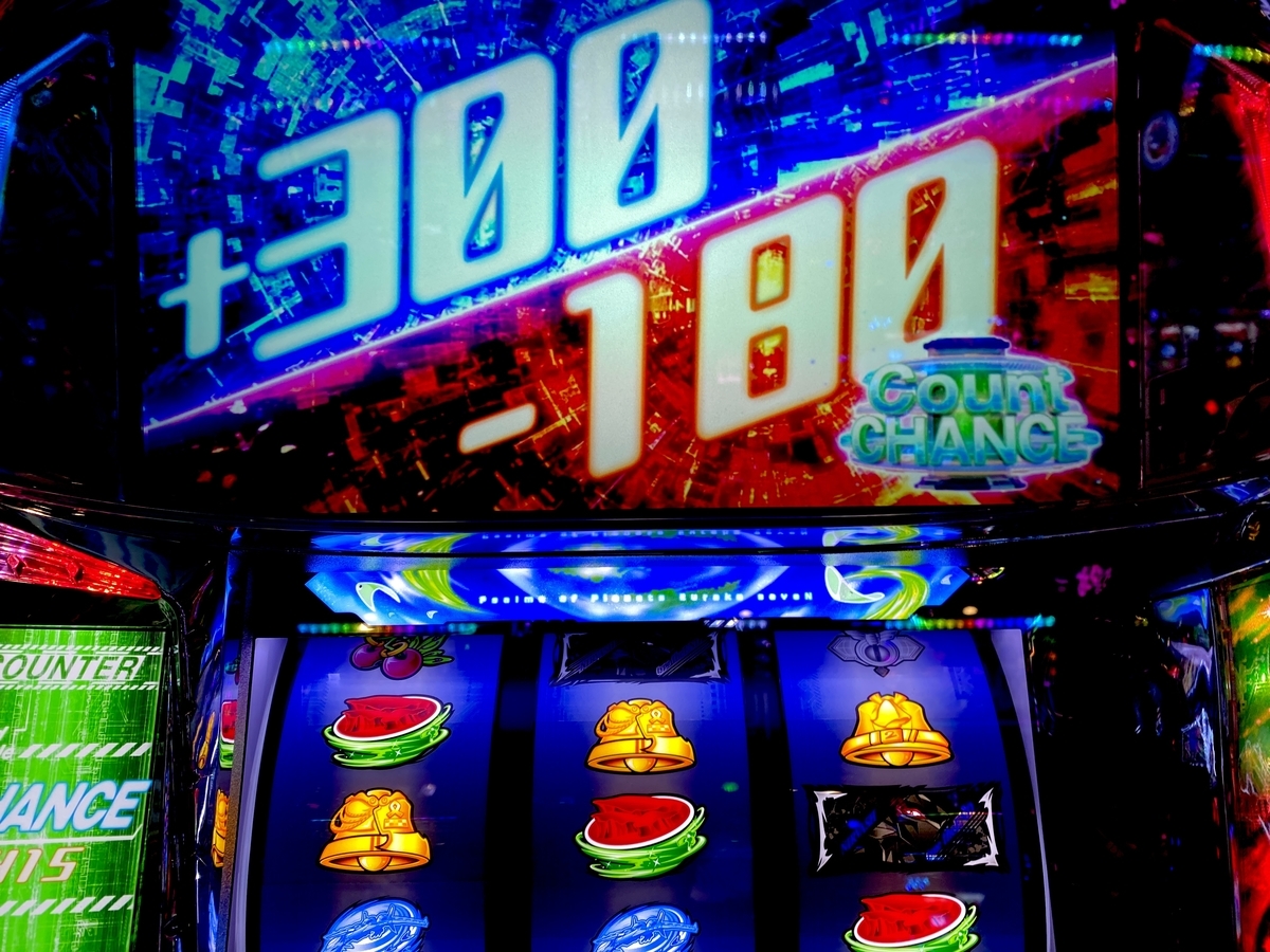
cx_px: 635
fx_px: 954
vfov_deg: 53.1
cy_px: 476
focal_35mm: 26
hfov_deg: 67.3
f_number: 1.8
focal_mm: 4.25
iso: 50
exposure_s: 1/128
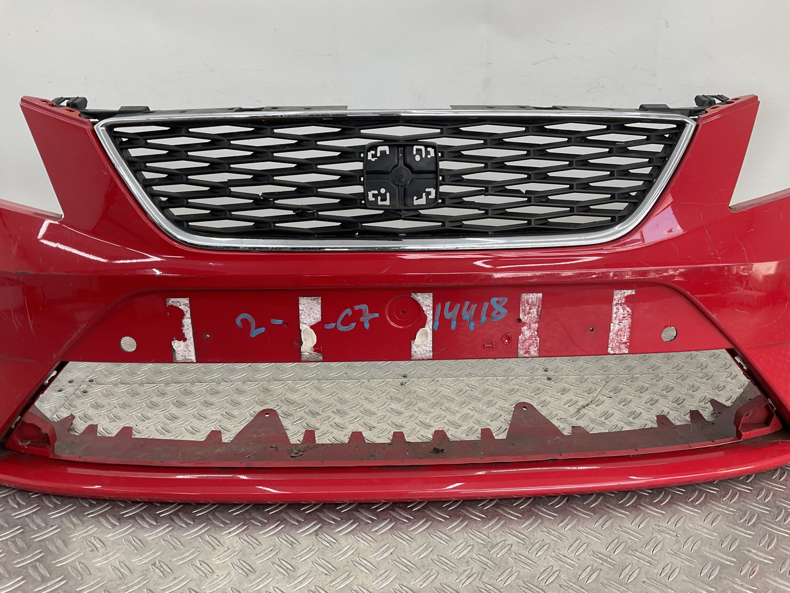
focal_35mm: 29
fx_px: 662
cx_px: 395
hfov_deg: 61.7
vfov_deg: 48.2
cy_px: 296
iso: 16
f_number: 1.8
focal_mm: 3
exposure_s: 1/100
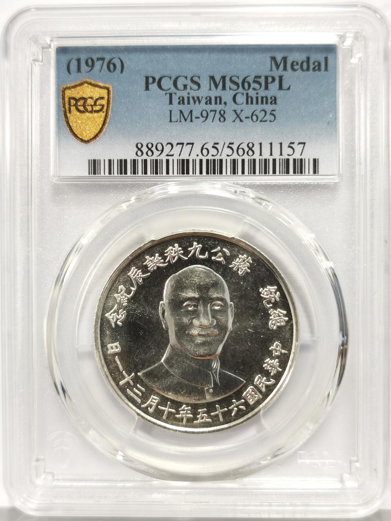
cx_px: 196
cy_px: 260
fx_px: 813
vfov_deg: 35.5
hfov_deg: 27.0
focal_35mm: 54
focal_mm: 5.56
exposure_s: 1/100
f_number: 16
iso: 160
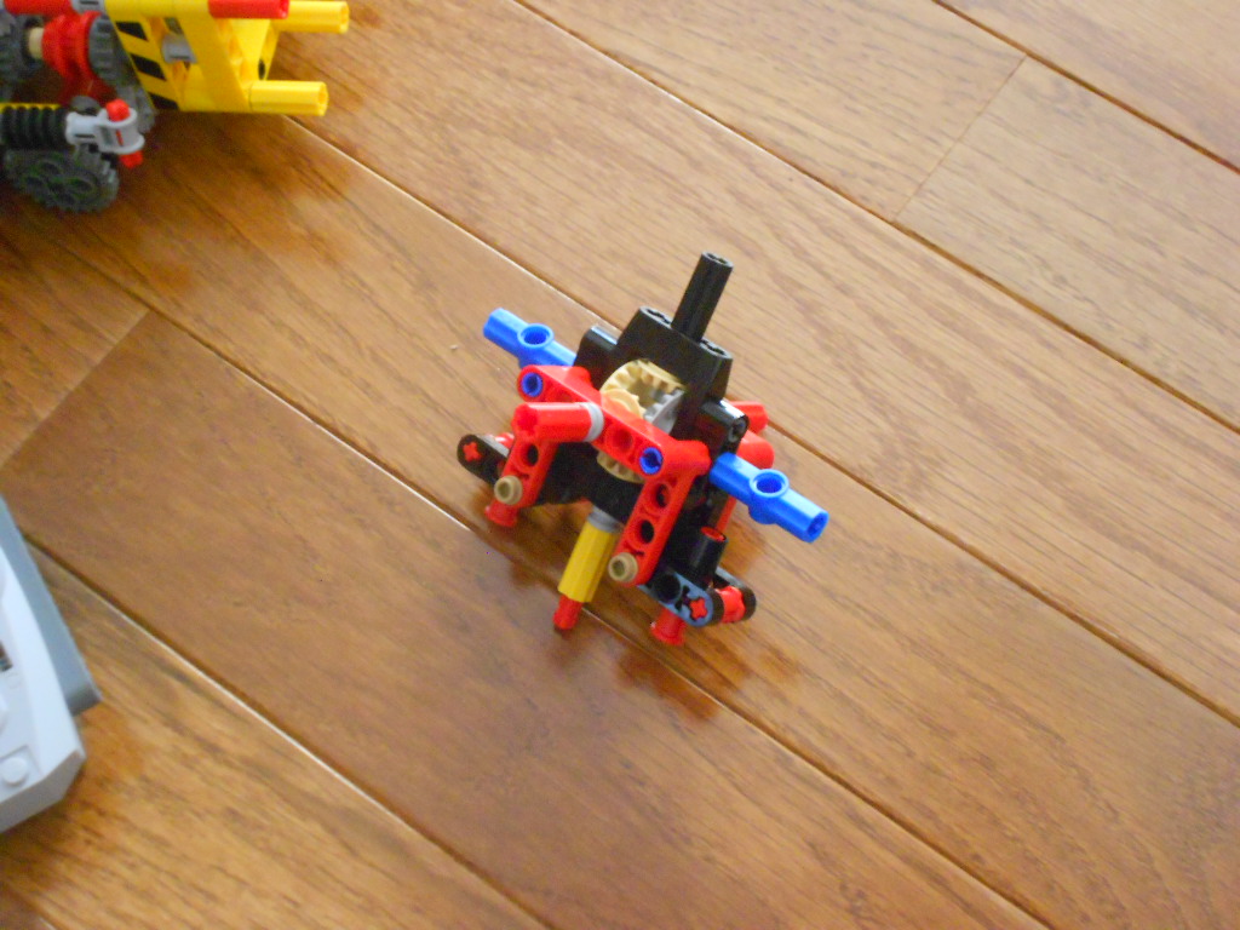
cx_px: 620
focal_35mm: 66
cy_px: 465
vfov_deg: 22.3
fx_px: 2364
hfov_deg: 29.4
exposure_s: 1/2.5
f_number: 5.3
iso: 800
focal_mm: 11.6
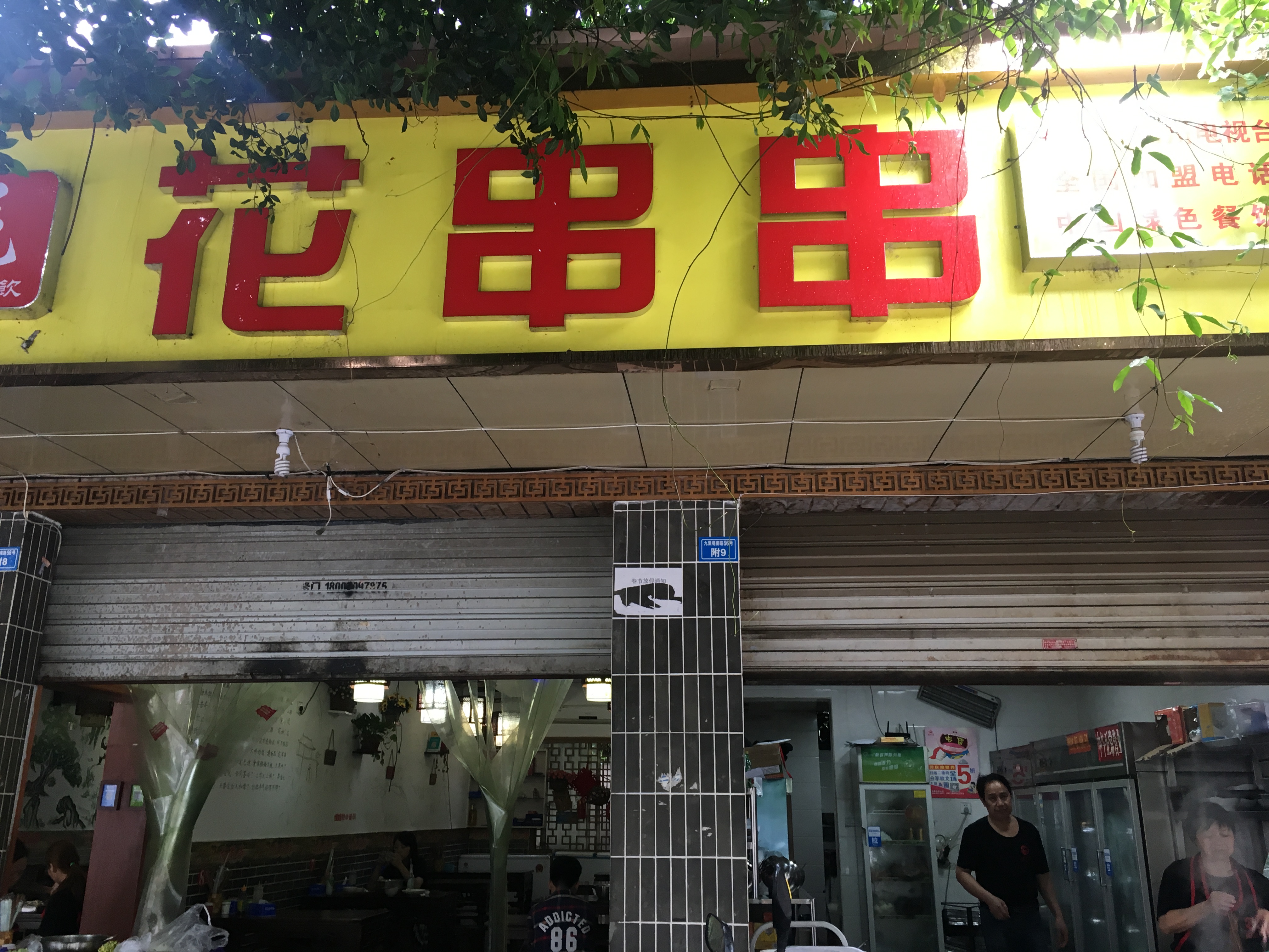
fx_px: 1063
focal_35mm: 29
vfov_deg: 48.2
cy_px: 476
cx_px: 634
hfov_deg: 61.7
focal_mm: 4.15
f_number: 2.2
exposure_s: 1/33
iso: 64
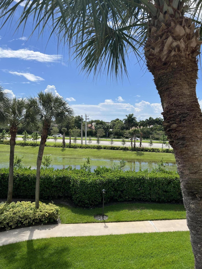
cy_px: 134
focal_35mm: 26
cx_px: 101
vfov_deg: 67.3
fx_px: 202
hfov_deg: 53.1
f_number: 1.5
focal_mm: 5.7
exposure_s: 1/5882
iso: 50
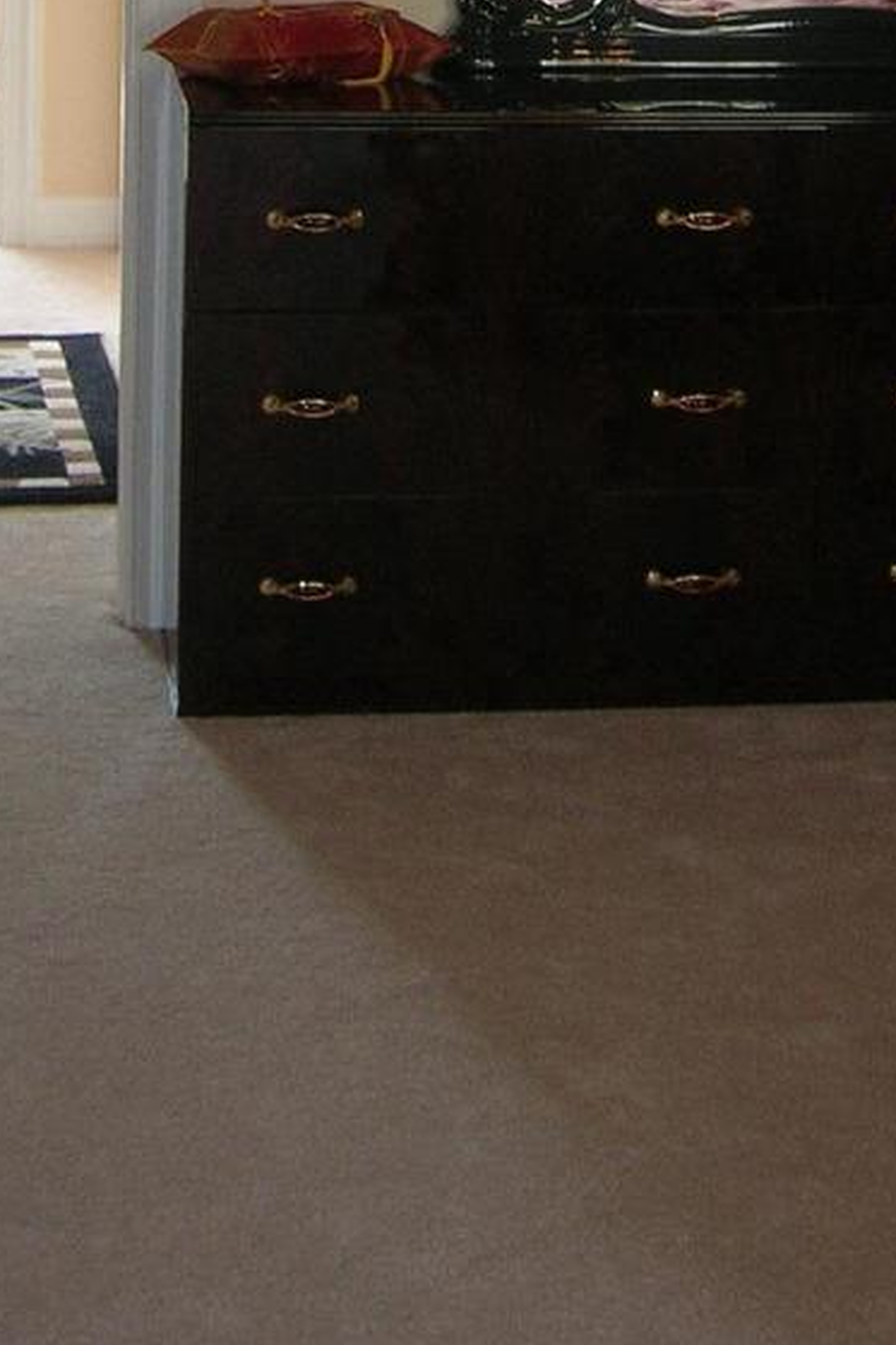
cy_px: -360
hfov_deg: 14.0
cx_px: 718
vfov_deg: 19.5
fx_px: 3623
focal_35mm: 97
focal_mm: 5.7
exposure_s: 1/29.8
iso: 67
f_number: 2.9
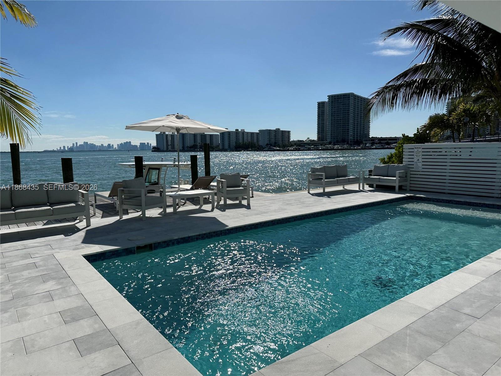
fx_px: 347
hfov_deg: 71.6
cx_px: 250
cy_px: 188
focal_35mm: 24
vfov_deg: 56.8
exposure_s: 1/15625
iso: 80
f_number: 1.78
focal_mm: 6.86
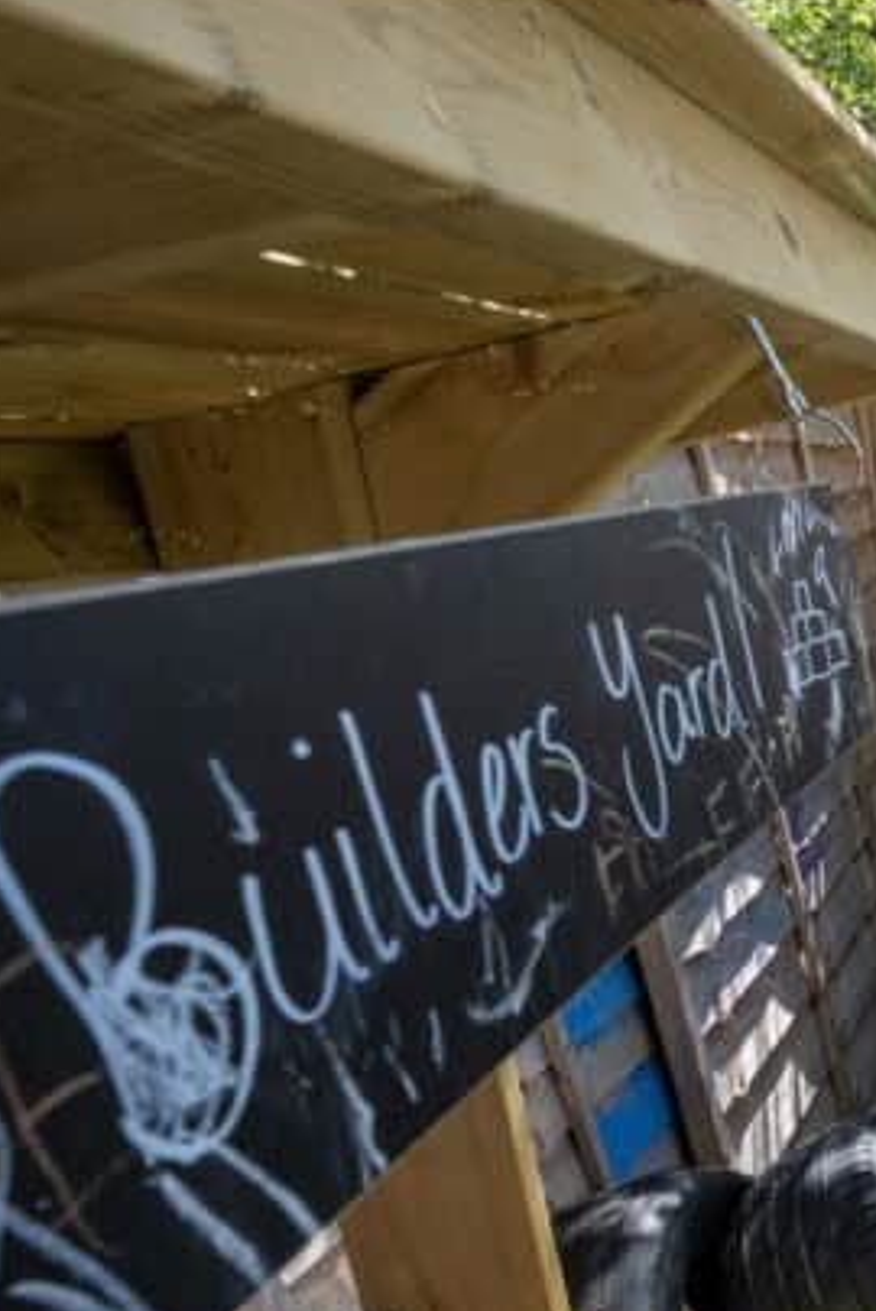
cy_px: 959
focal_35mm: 38
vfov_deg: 49.0
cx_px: 1635
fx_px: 1385
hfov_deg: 21.0
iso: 200
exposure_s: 1/100
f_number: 7.1
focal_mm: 10
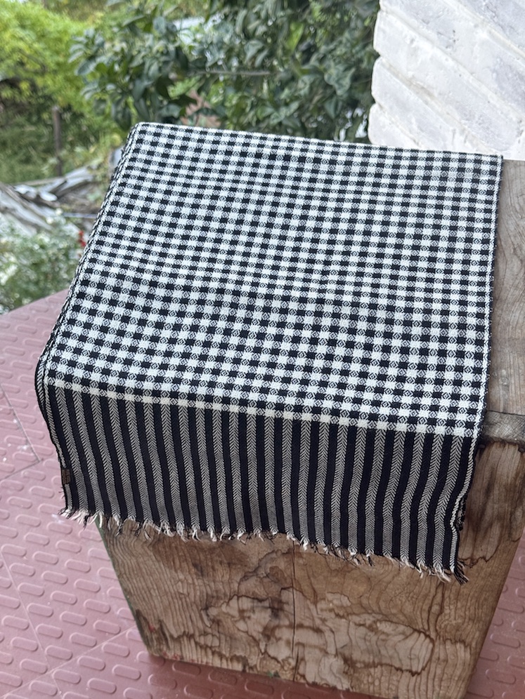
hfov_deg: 30.3
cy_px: 350
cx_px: 262
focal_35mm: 48
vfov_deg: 39.7
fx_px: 971
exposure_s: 1/173
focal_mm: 6.76
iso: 50
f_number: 1.78
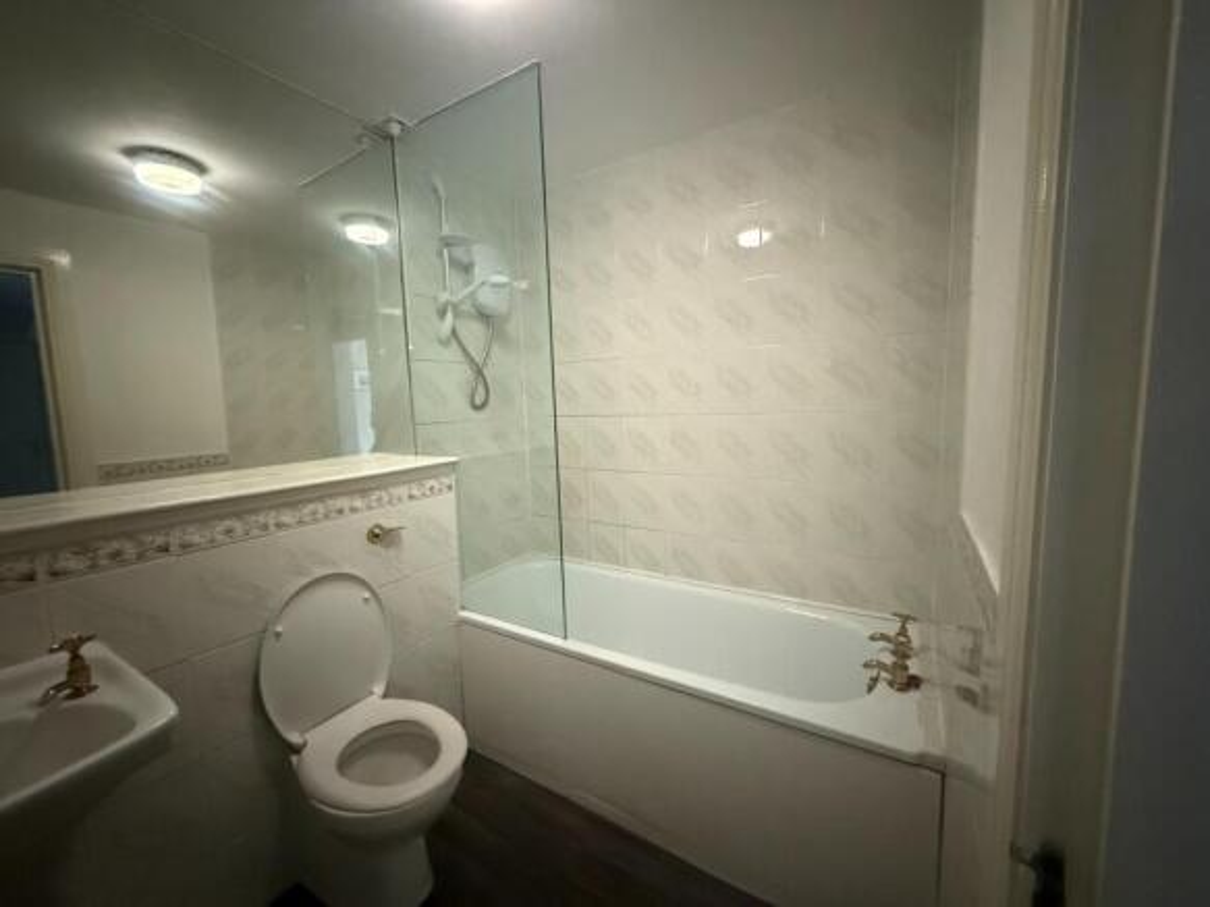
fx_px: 489
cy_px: 454
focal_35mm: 14
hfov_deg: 102.1
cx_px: 605
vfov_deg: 85.7
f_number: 2.2
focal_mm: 2.22
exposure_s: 1/50
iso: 1250
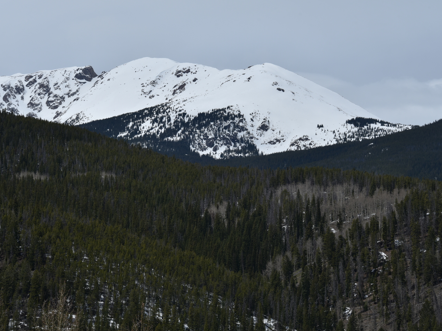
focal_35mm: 126
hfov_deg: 15.6
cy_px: 165
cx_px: 227
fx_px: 1609
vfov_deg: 11.8
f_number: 11
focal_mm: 116
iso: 100
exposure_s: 1/500
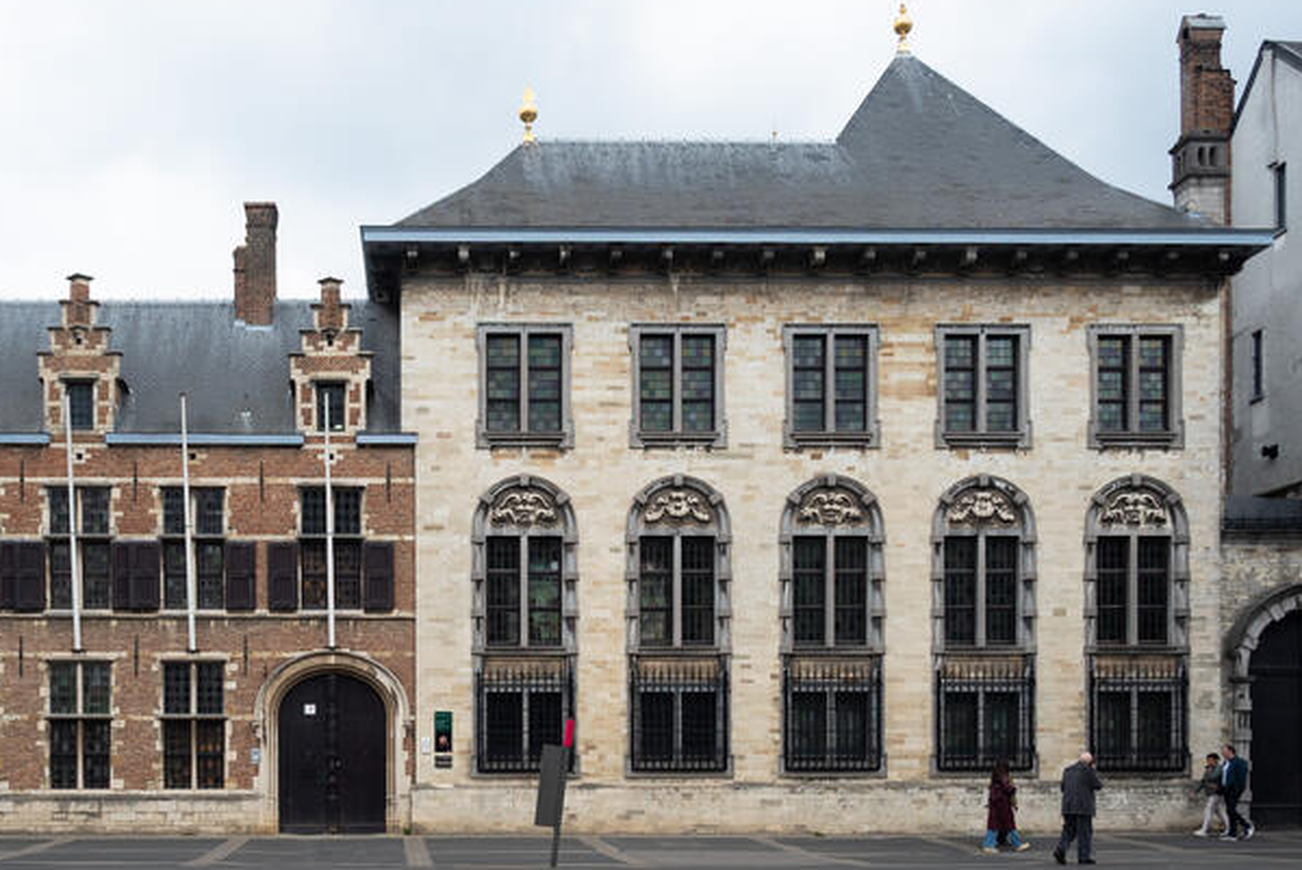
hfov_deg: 47.8
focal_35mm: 40
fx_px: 1448
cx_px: 462
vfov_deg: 33.4
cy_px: 490
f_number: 8
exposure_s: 1/125
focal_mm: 24
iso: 100
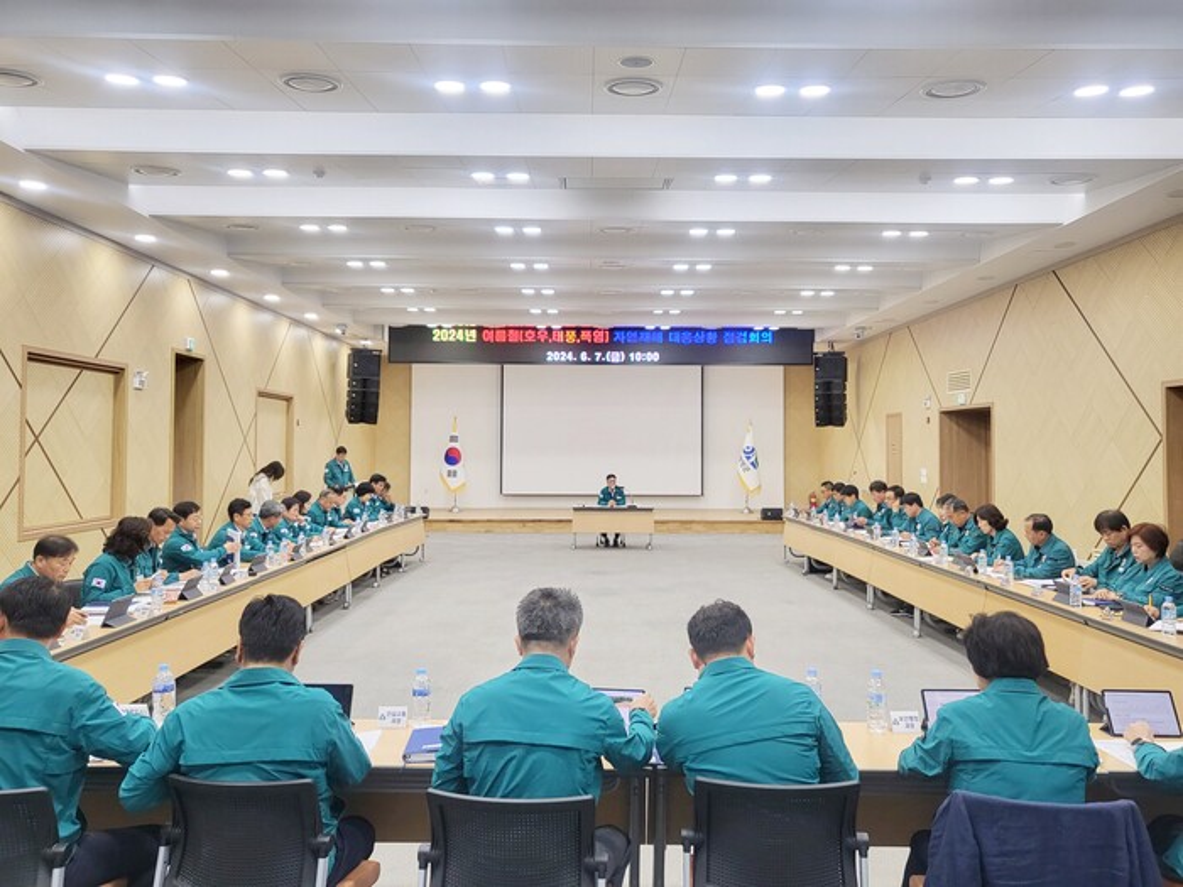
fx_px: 889
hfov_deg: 67.3
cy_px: 444
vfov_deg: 53.1
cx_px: 592
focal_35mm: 26
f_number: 1.8
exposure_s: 1/120
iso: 160
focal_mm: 4.25
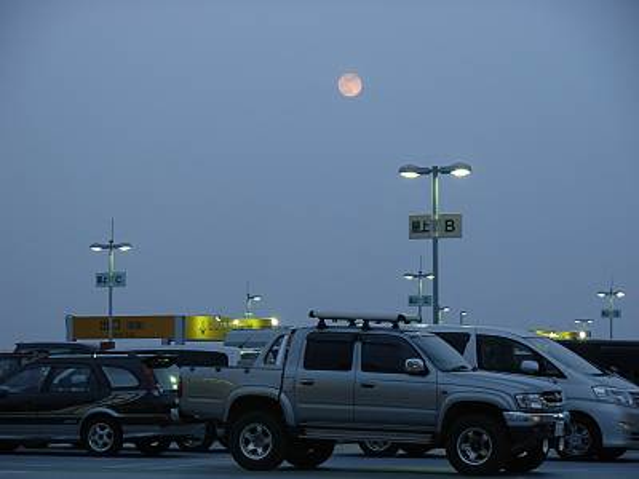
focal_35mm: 142
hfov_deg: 13.9
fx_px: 2621
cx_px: 320
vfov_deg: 10.4
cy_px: 240
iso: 105
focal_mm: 23.5
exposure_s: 1/5.6
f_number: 4.5
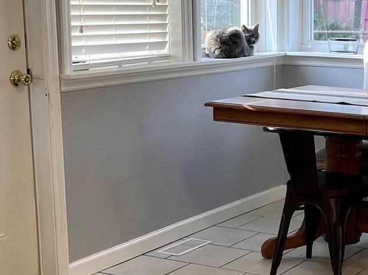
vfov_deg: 17.7
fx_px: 882
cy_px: 178
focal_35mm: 83
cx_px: 343
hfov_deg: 22.9
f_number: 1.6
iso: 125
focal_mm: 5.1
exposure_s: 1/120
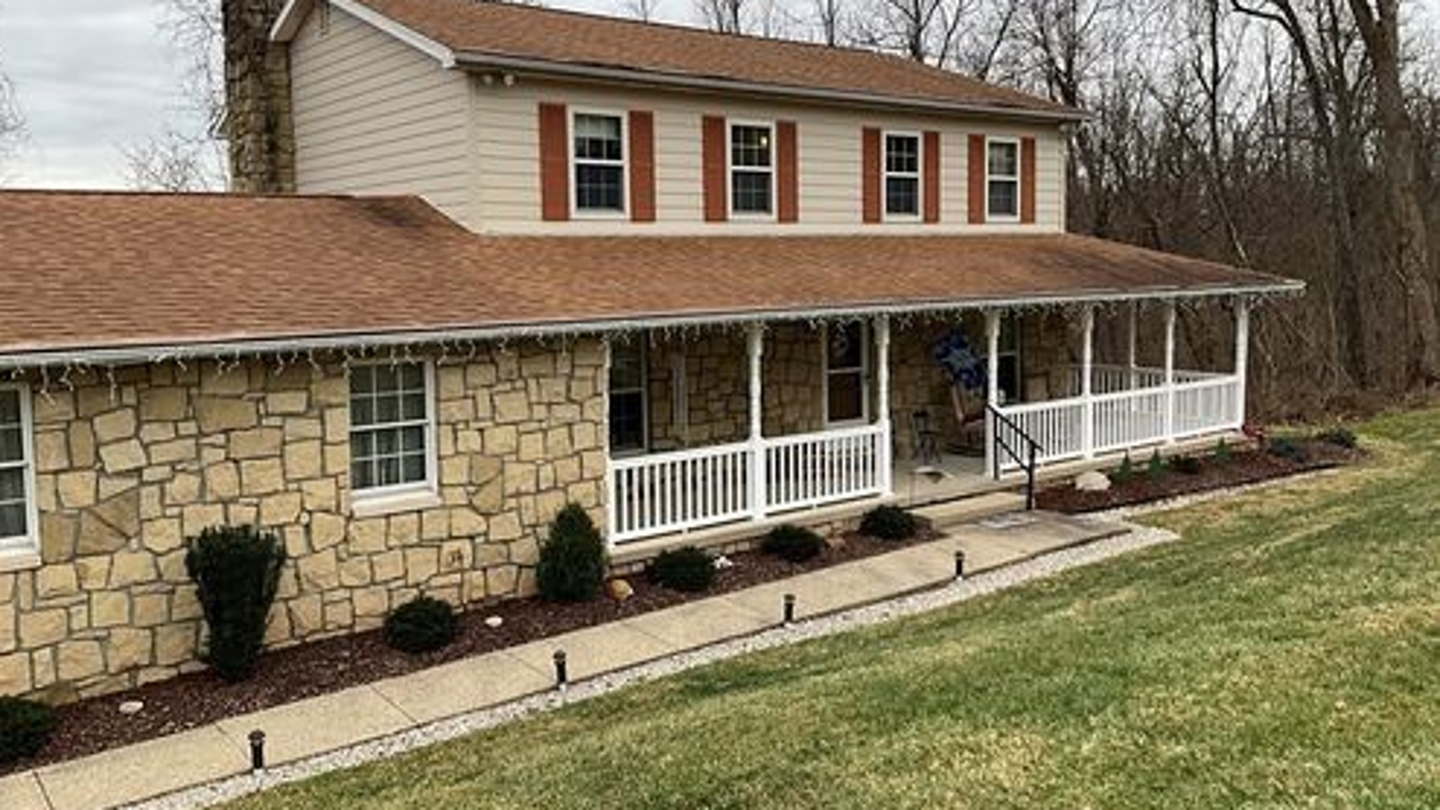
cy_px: 354
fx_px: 1222
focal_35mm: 32
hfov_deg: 61.0
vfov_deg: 36.6
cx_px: 714
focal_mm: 3
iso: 25
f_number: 1.8
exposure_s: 1/250
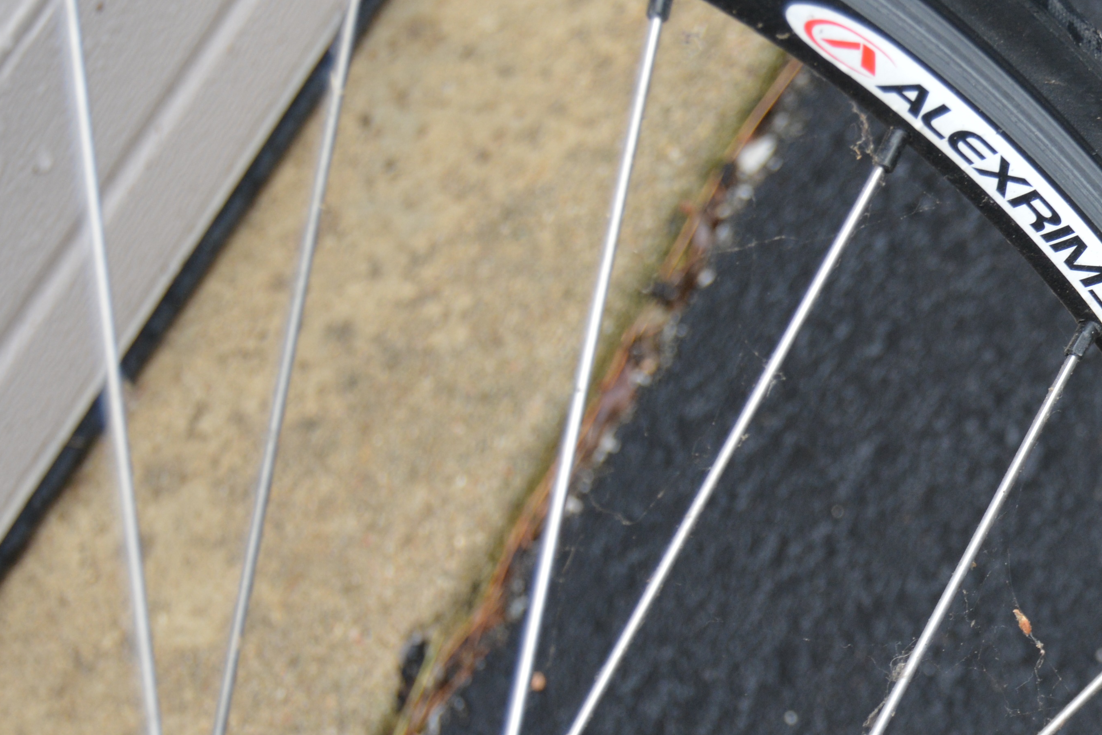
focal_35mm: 140
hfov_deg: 14.4
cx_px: 1168
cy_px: 470
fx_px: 4285
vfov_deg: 9.8
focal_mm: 42
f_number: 5
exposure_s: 1/100
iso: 400
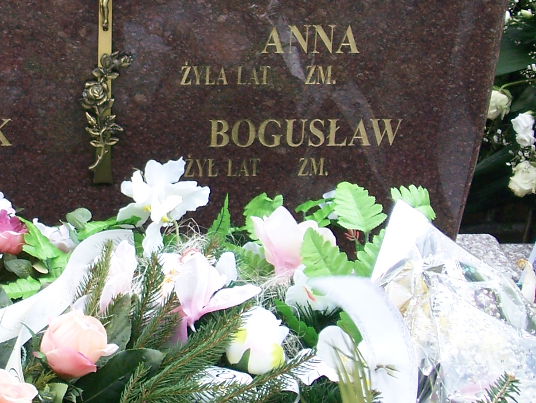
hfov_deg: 21.6
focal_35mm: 89
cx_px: 77
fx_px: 1379
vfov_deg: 16.6
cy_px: 172
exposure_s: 1/40
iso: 64
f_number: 3.9
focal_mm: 6.3
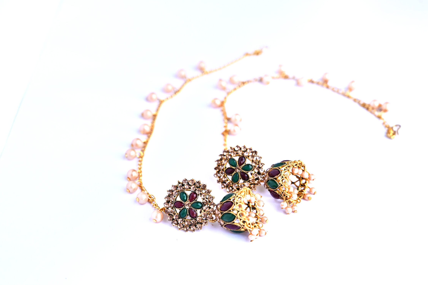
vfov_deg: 17.0
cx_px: 234
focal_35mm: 80
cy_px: 162
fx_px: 950
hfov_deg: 25.4
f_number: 5.6
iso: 125
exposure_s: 1/200
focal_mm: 70
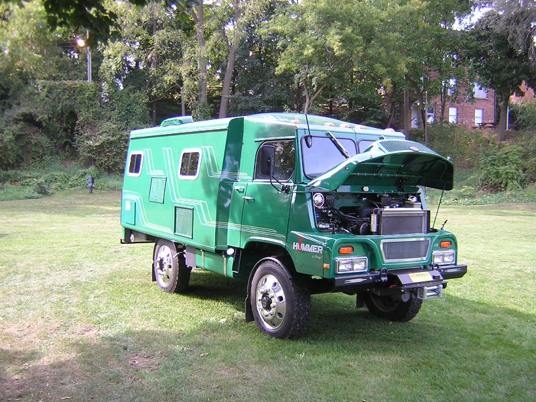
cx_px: 268
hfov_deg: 51.4
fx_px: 557
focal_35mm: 36
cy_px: 201
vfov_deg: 39.7
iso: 100
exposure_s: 1/86.9
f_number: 2.6
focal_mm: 4.7
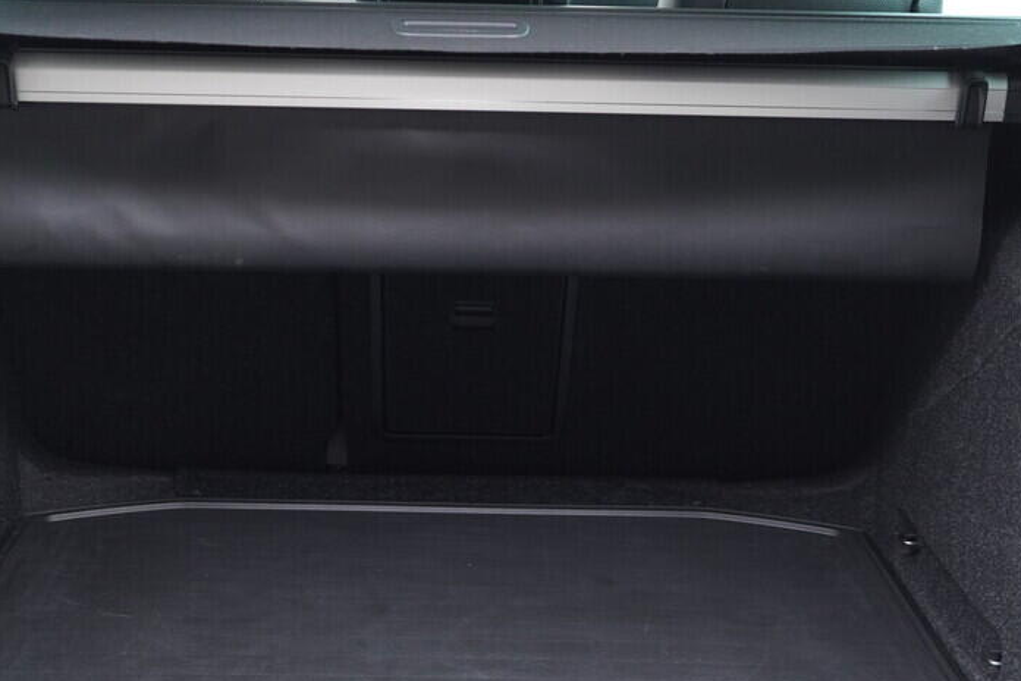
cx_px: 443
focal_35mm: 53
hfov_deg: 37.5
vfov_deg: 25.3
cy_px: 484
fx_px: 1503
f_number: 2.8
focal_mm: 24
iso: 1000
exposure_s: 1/40
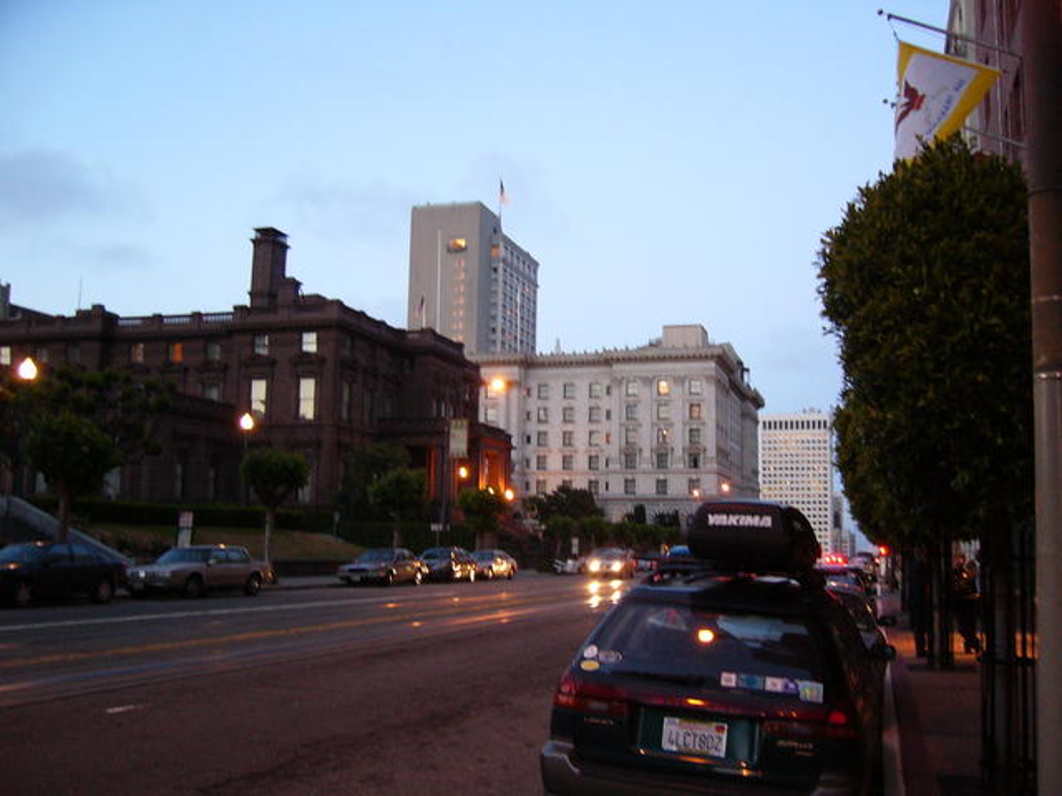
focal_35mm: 35
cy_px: 398
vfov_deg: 40.7
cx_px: 531
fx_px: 1074
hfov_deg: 52.6
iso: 200
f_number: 2.8
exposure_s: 1/10
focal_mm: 5.8
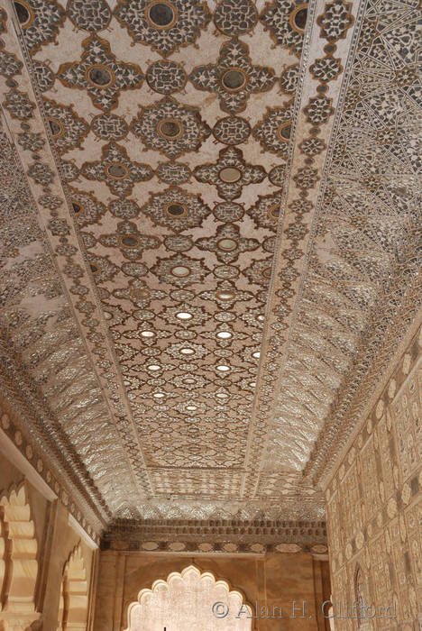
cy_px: 316
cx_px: 211
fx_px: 632
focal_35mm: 36
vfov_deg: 53.1
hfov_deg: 36.9
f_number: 5
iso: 100
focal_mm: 24
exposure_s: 1/100
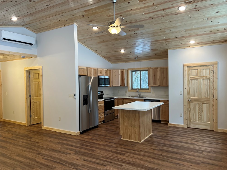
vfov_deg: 51.4
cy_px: 85
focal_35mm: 27
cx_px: 109
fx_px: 177
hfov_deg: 65.3
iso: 125
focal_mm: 5.7
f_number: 1.5
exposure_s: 1/120
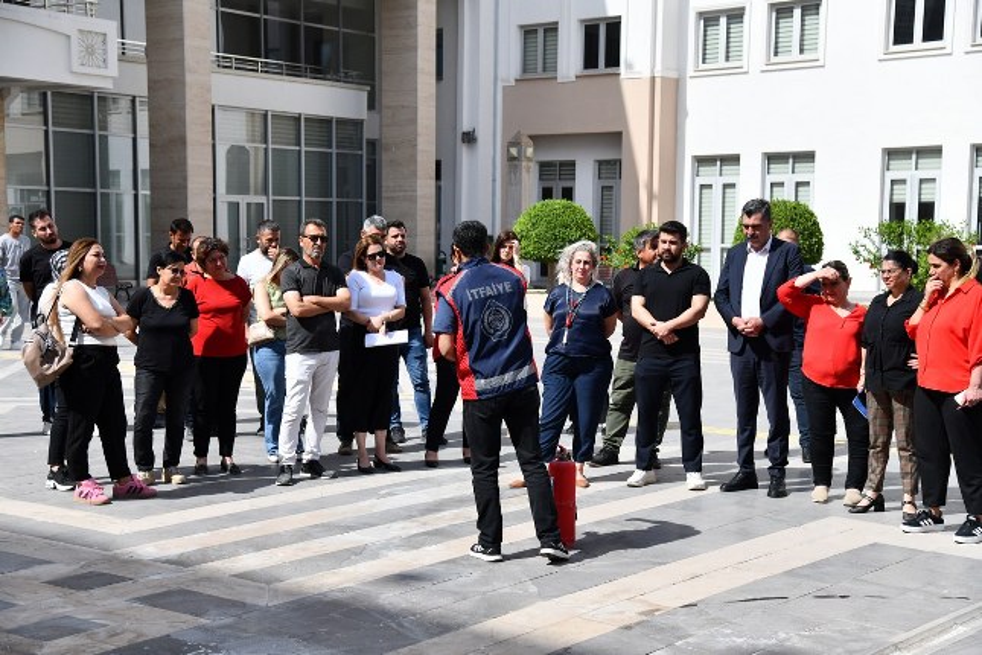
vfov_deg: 24.6
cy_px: 328
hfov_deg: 36.2
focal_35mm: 55
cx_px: 491
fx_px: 1500
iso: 1250
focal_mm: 55
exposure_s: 1/6400
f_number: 5
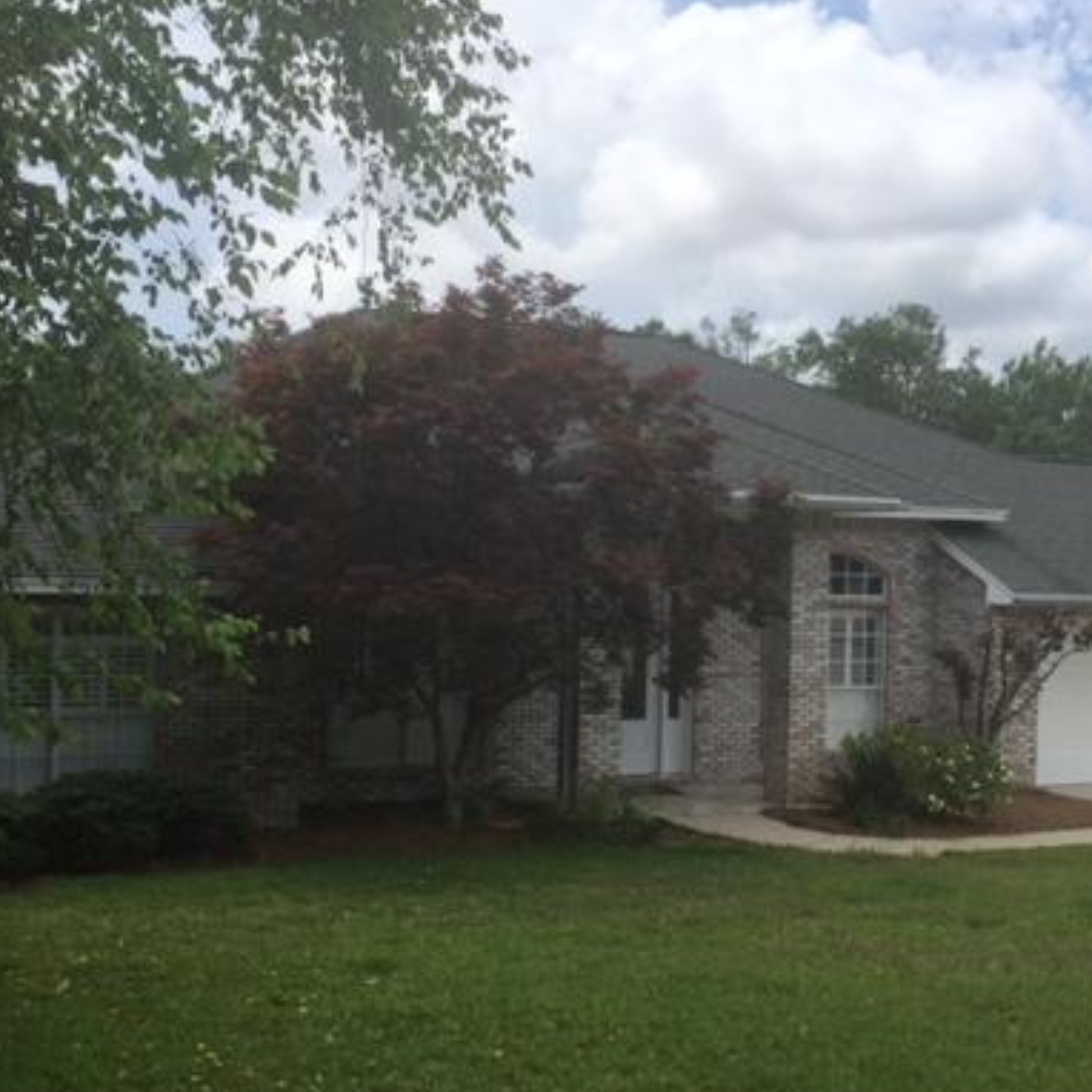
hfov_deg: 39.2
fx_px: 1535
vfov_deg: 39.1
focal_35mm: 43
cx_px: 580
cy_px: 586
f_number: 2.2
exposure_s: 1/2326
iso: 32
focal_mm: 4.15
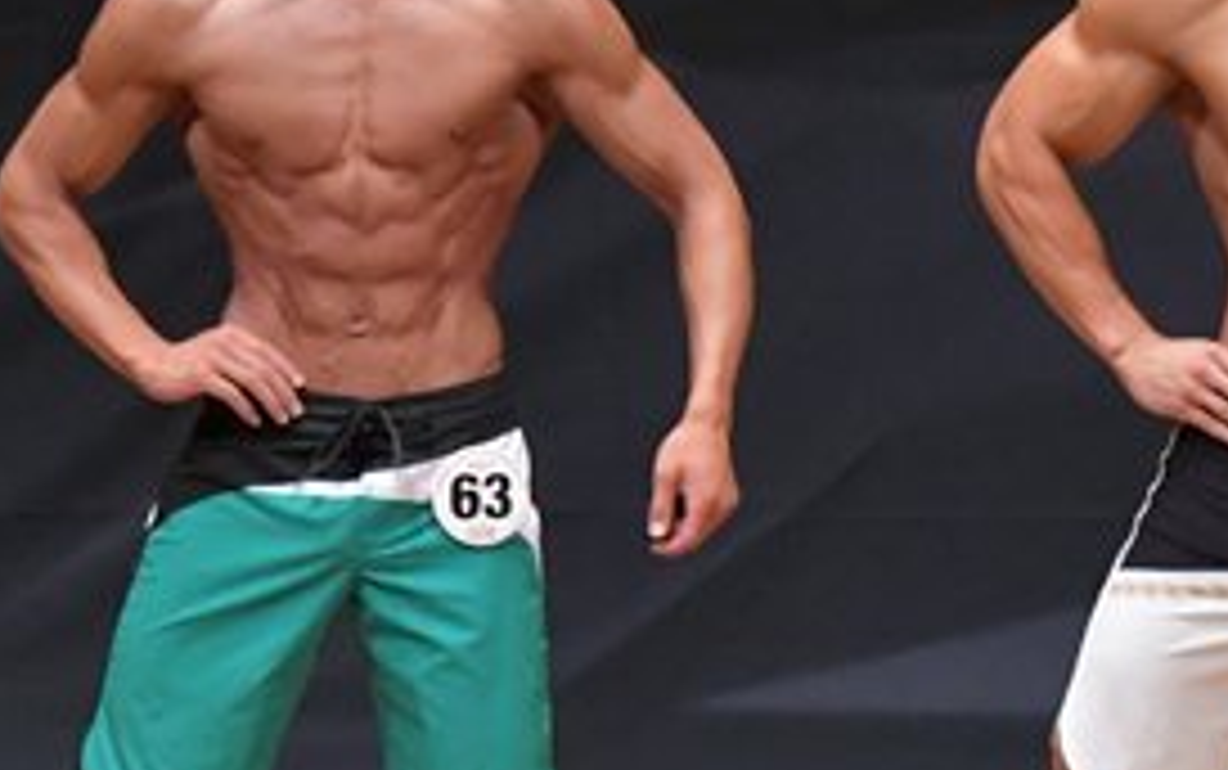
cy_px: 491
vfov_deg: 1.9
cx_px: 717
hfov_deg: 3.0
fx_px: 23207
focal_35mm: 693
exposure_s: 1/400
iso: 6400
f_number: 5.6
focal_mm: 160
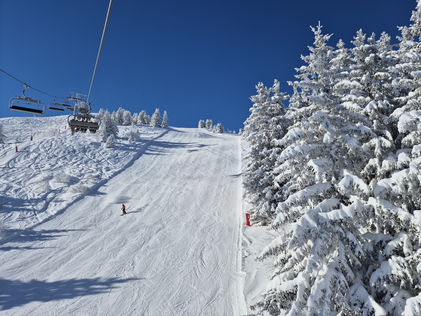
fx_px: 280
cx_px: 210
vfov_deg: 58.9
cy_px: 158
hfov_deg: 73.9
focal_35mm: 23
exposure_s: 1/4256
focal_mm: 5.4
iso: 25
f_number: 1.8
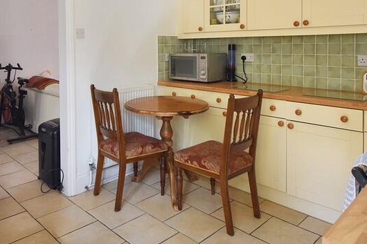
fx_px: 296
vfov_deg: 43.2
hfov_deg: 63.1
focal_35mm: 29
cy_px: 55
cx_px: 147
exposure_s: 1/60
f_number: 4.5
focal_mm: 10
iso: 100
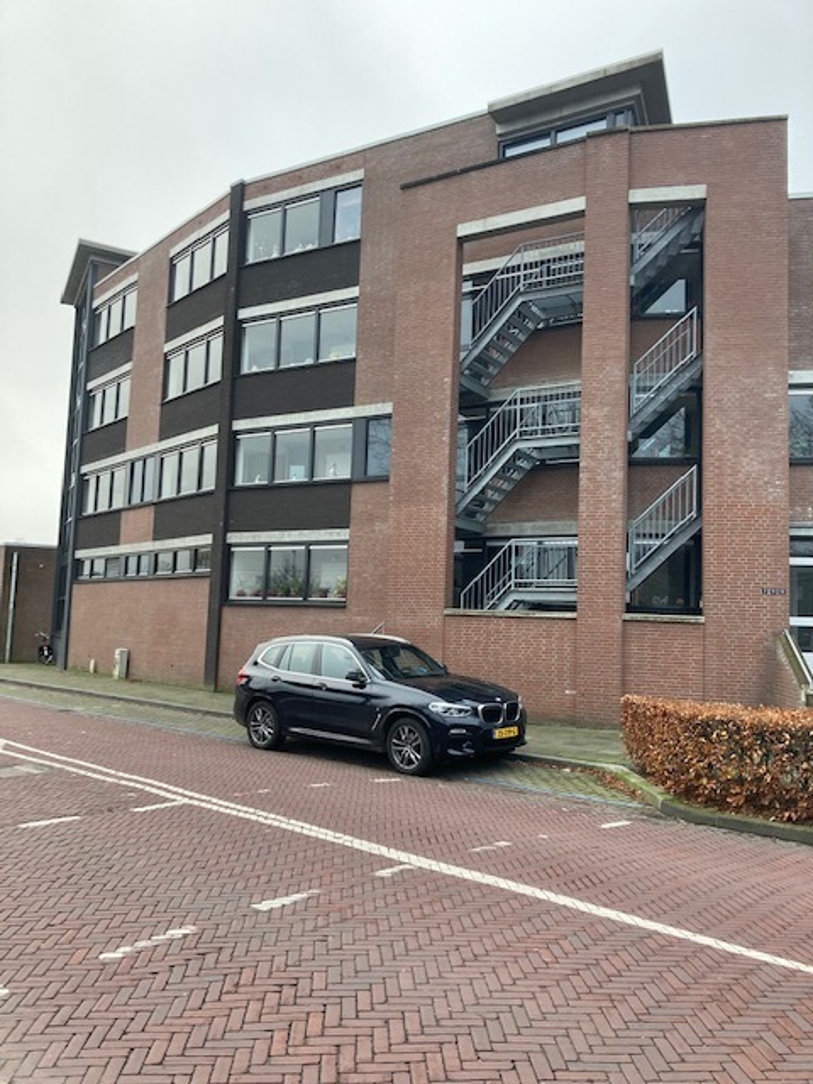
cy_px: 542
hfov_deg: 49.7
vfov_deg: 63.4
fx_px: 877
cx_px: 406
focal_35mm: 28
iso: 80
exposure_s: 1/121
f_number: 1.8
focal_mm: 3.99
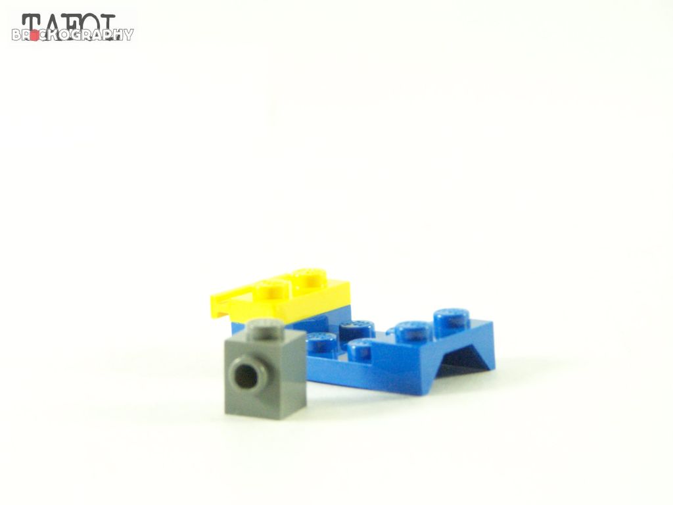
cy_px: 252
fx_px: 2489
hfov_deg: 15.4
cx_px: 336
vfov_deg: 11.6
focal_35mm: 128
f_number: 3.6
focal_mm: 21.2
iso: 400
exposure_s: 1/60
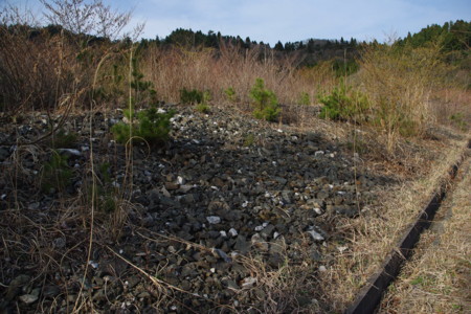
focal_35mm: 27
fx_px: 353
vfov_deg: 47.9
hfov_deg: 67.4
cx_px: 236
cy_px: 157
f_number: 6.7
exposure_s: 1/250
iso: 100
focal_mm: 18
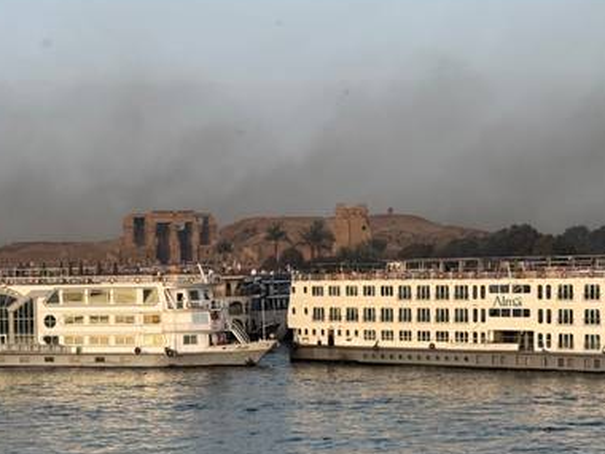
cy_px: 306
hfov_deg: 21.5
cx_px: 221
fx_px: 1590
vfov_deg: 16.2
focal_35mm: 91
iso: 64
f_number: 1.78
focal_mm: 6.76
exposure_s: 1/888
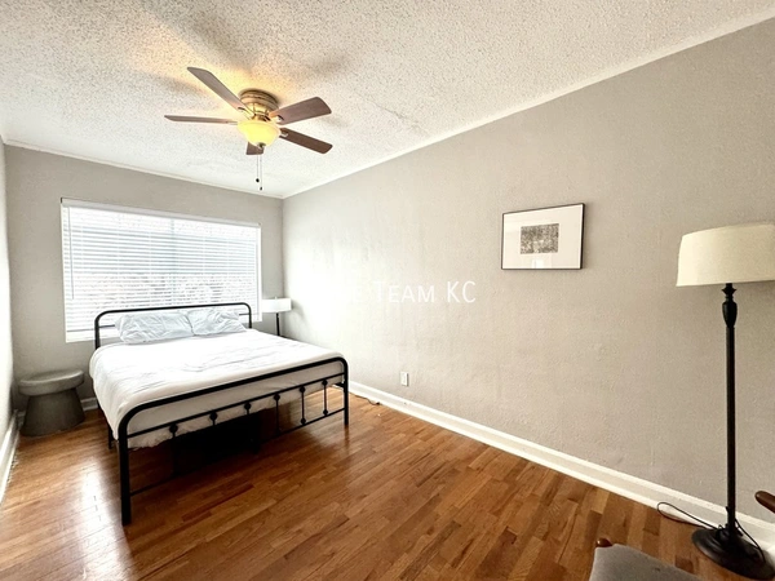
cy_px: 290
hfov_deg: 102.1
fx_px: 313
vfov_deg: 85.7
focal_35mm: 14
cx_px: 388
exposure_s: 1/120
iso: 250
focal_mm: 2.22
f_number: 2.2
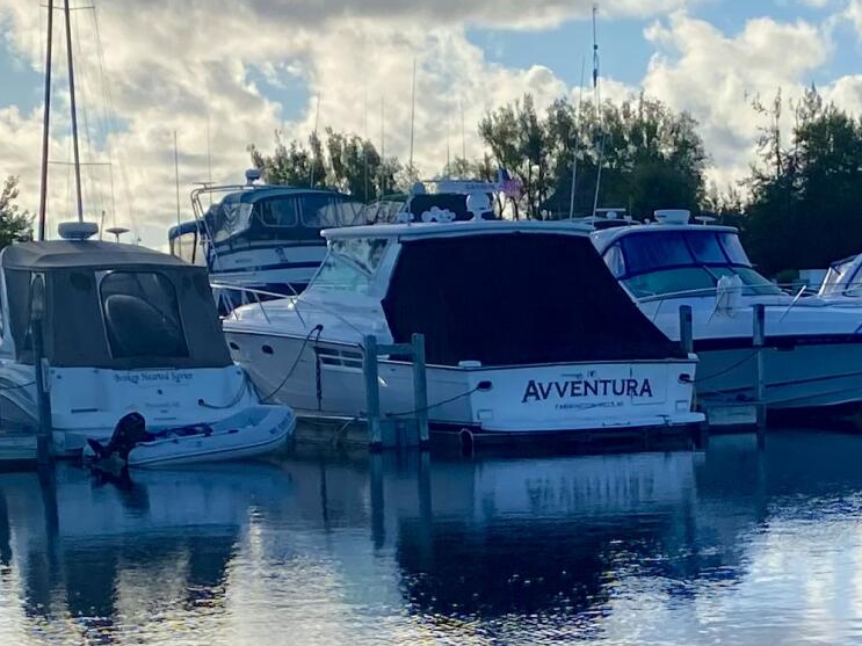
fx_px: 2614
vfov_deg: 13.7
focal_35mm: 105
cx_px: 654
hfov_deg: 18.6
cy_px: 755
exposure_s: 1/4115
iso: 32
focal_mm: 4.25
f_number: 1.8
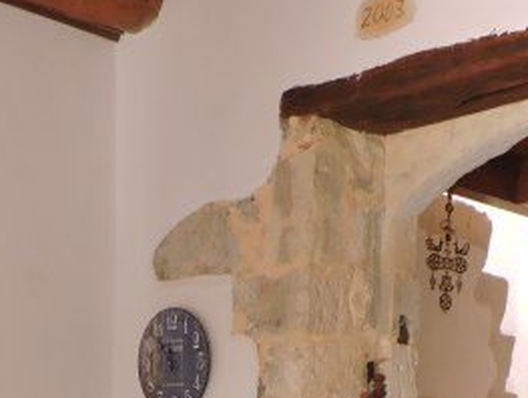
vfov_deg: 15.9
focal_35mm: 82
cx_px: 106
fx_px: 1252
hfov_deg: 23.5
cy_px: 670
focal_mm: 4.3
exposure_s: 1/40
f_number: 3
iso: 160
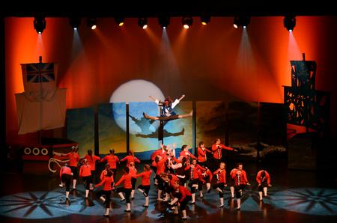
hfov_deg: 17.1
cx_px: 168
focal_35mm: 120
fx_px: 1121
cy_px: 112
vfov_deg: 11.4
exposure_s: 1/400
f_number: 4
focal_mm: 80
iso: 3200
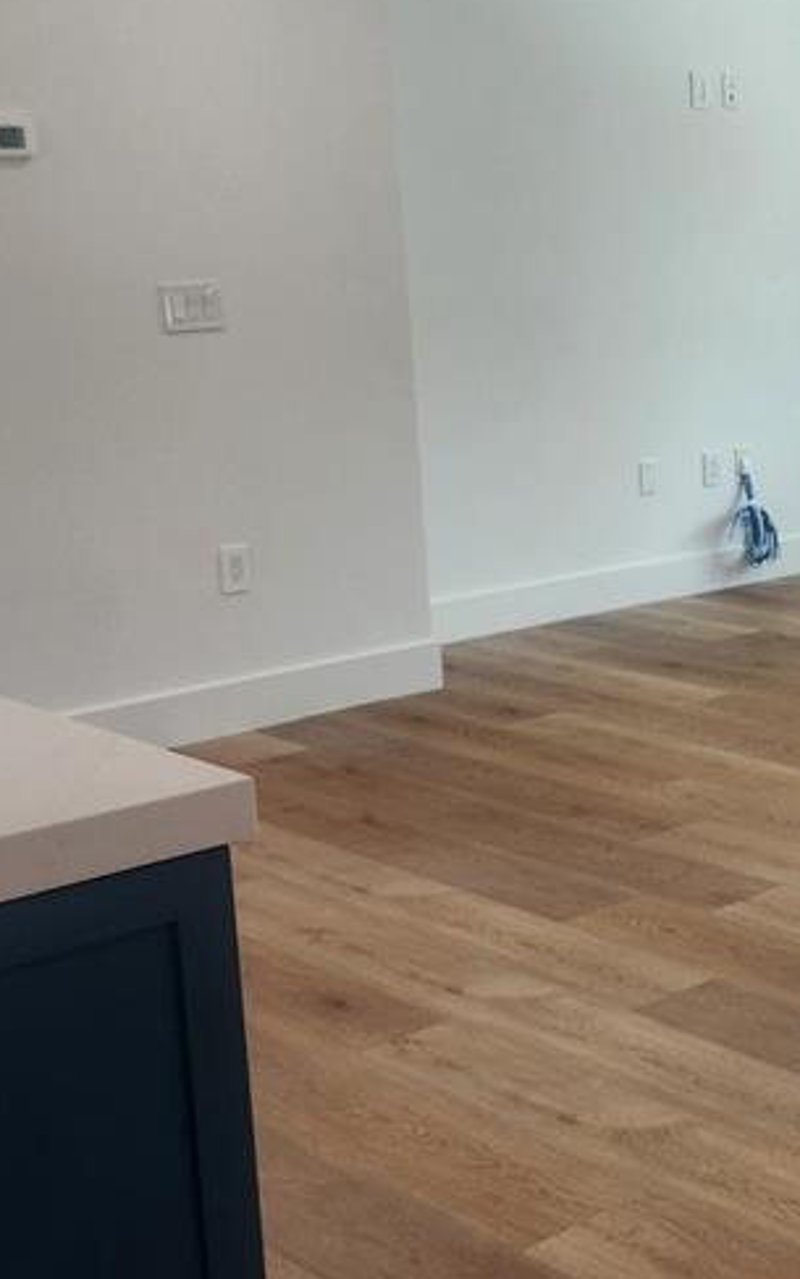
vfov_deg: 34.0
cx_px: 918
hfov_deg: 20.5
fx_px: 2093
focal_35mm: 60
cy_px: 716
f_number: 1.8
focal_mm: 5.4
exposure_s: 1/120
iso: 64
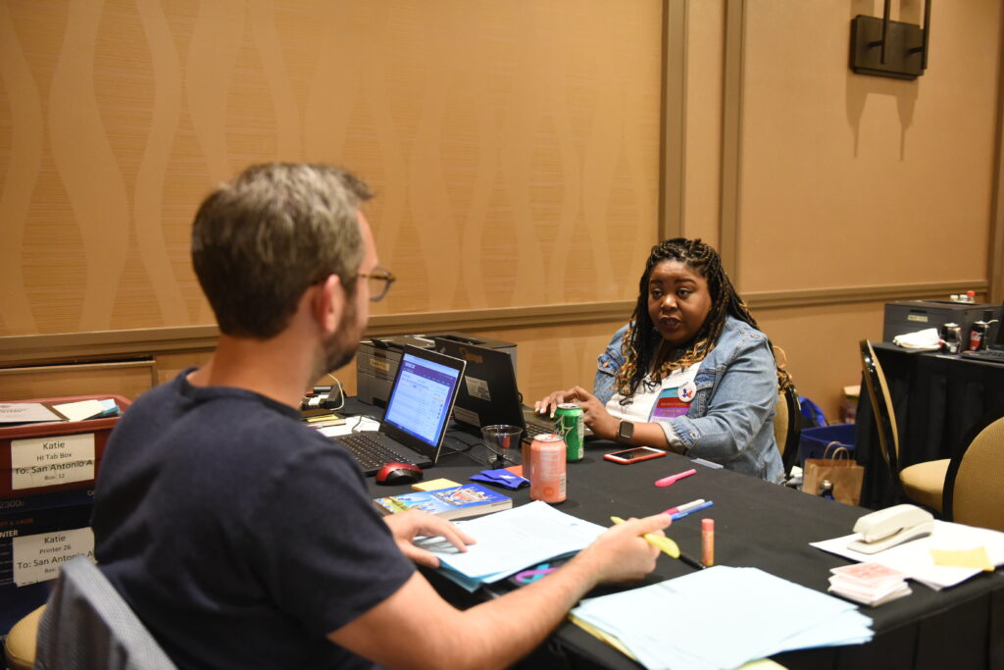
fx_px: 893
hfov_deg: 58.7
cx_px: 502
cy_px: 335
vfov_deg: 41.1
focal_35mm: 32
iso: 3200
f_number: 2.8
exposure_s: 1/125
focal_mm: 32
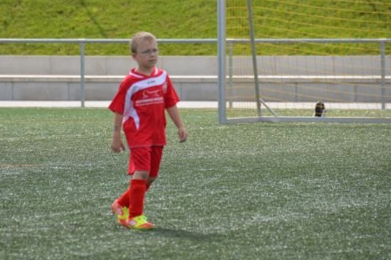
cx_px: 158
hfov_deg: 5.2
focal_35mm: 399
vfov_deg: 3.4
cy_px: 93
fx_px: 4330
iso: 400
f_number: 5.6
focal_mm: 200
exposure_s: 1/1000
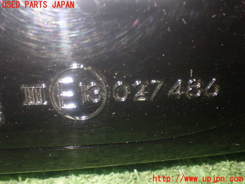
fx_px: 311
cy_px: 92
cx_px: 122
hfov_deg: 42.9
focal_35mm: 44
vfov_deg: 32.9
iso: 800
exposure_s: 1/20
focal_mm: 7.84
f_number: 2.9
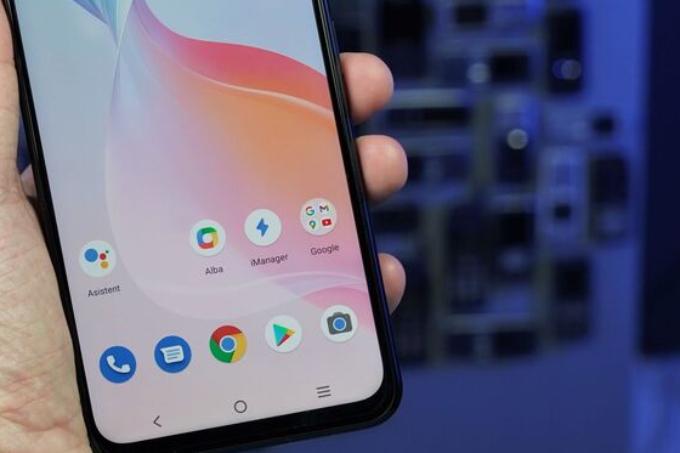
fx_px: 1492
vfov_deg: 17.1
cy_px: 95
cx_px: 171
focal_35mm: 79
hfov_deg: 25.4
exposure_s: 1/160
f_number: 7.1
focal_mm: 46
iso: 1250
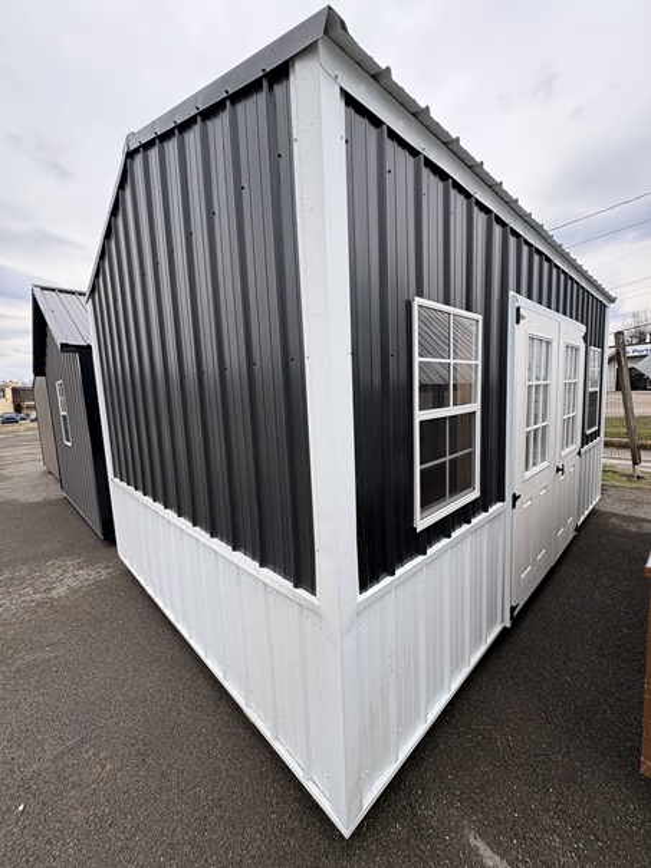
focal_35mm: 14
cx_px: 326
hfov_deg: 85.7
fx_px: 351
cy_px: 434
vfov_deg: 102.1
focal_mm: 2.22
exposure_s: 1/403
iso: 40
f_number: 2.2
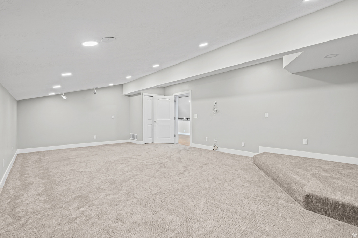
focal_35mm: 16
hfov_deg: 96.8
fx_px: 159
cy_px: 119
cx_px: 179
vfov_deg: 73.7
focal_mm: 16
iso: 250
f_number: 9
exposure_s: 1/2.5
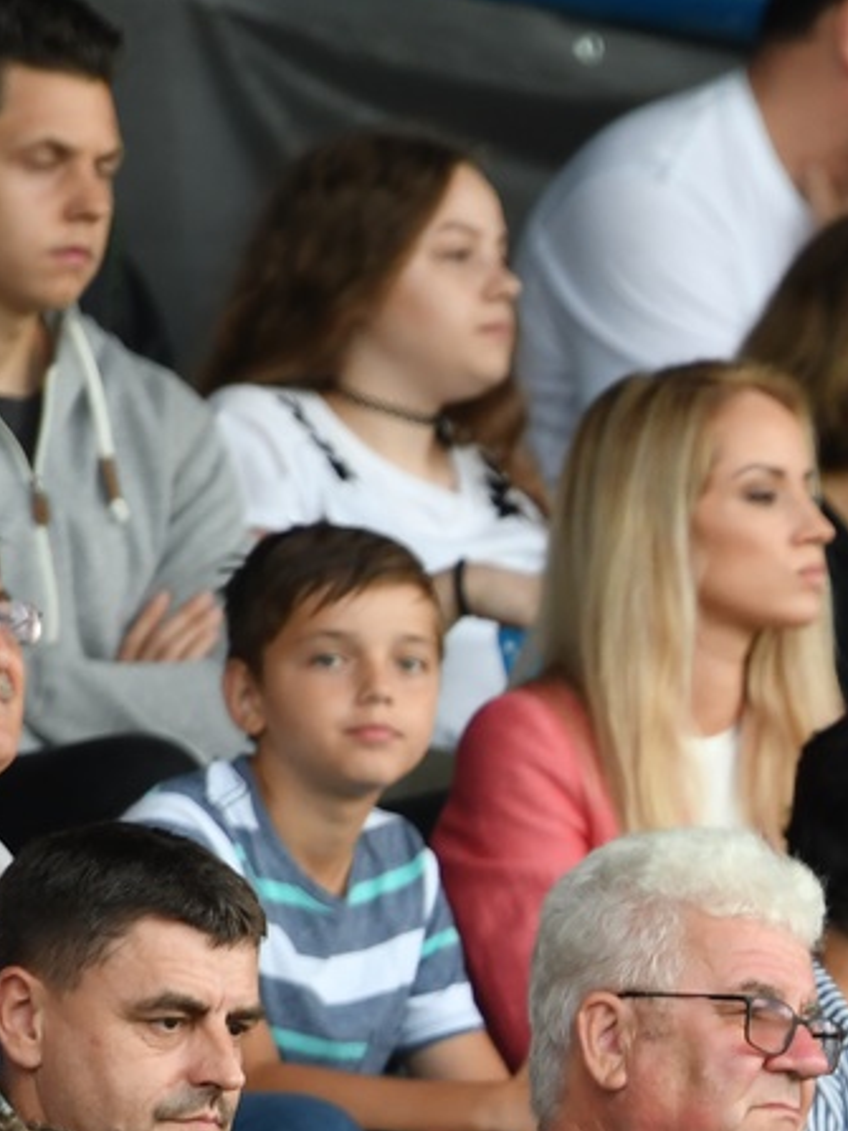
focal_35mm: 1032
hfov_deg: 1.4
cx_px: 1521
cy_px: 1337
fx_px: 33724
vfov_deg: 1.9
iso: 400
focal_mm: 200
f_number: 2.8
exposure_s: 1/250
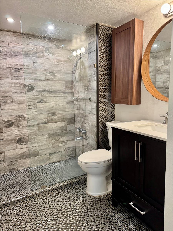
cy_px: 116
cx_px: 86
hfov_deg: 56.8
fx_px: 160
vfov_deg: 71.6
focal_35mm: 24
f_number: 1.78
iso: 160
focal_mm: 6.76
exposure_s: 1/60
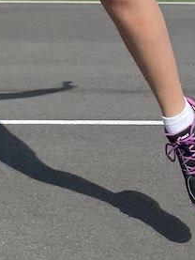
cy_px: -137
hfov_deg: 11.7
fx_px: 901
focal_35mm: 120
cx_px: -112
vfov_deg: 15.1
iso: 32
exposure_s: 1/3509
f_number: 1.6
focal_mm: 4.2
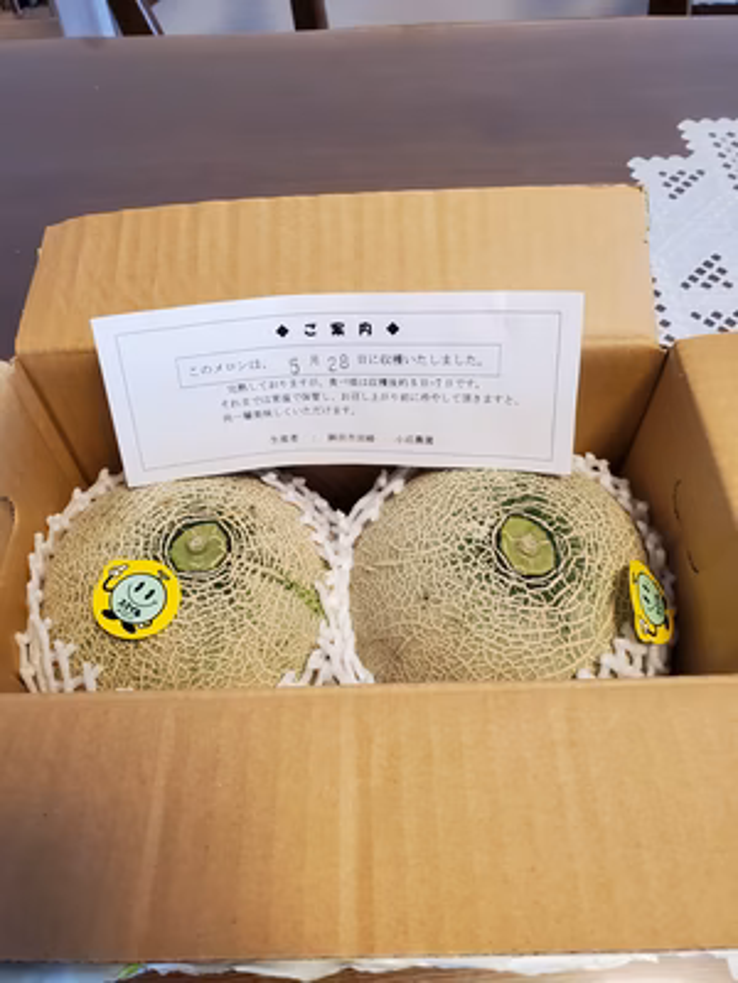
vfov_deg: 67.3
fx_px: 739
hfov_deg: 53.1
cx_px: 369
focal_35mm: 26
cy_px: 492
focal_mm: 4.3
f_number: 2.4
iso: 320
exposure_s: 1/50
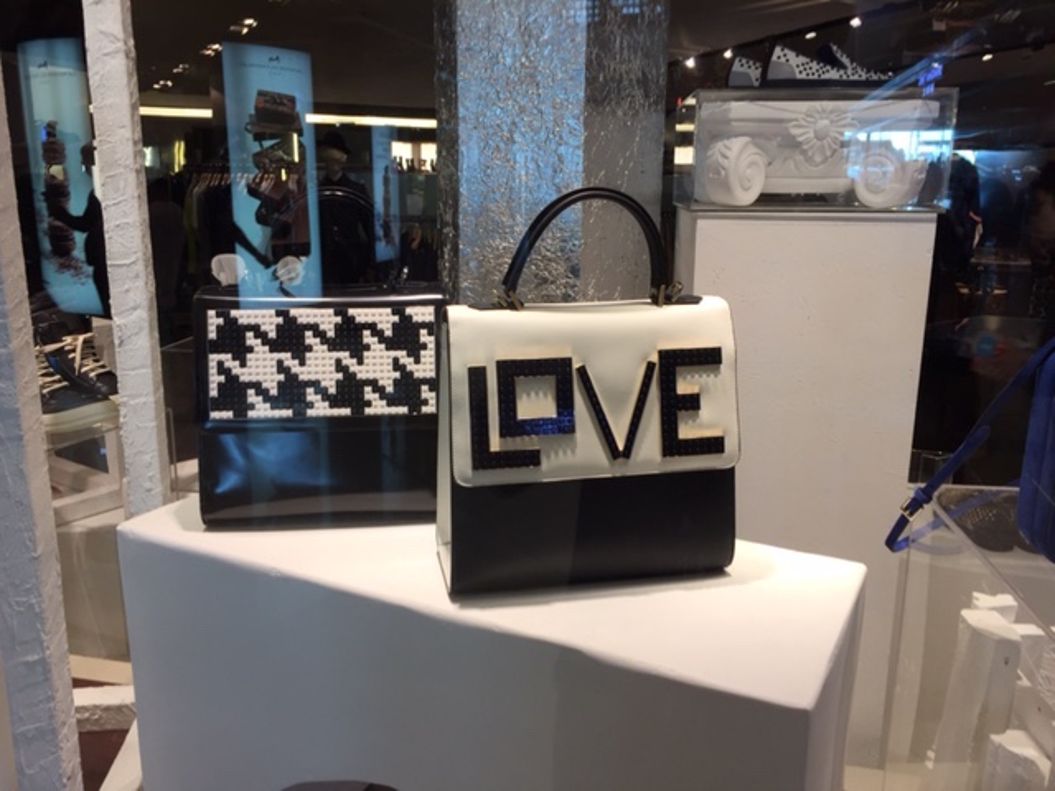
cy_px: 396
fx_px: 884
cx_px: 528
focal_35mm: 29
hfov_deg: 61.7
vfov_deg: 48.2
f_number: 2.2
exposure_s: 1/60
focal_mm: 4.15
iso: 40
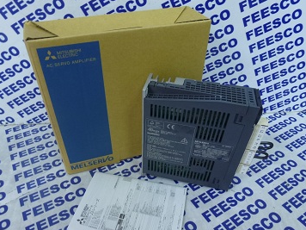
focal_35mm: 27
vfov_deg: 51.3
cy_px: 127
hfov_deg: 65.3
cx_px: 152
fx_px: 239
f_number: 3.3
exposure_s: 1/6
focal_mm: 4.3
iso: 200
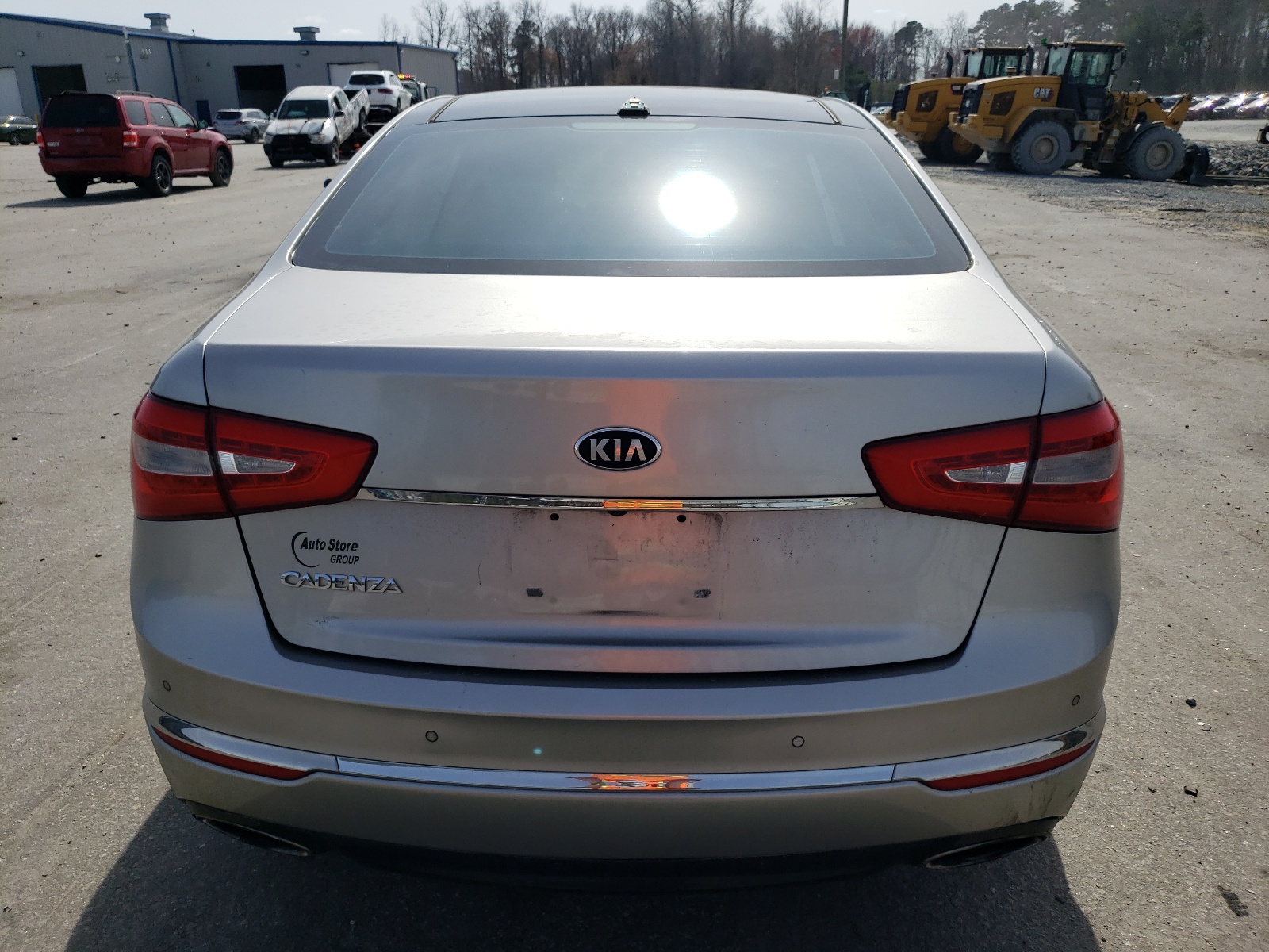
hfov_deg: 67.3
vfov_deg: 53.1
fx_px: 953
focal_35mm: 26
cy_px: 476
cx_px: 634
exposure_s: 1/5000
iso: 50
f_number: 1.5
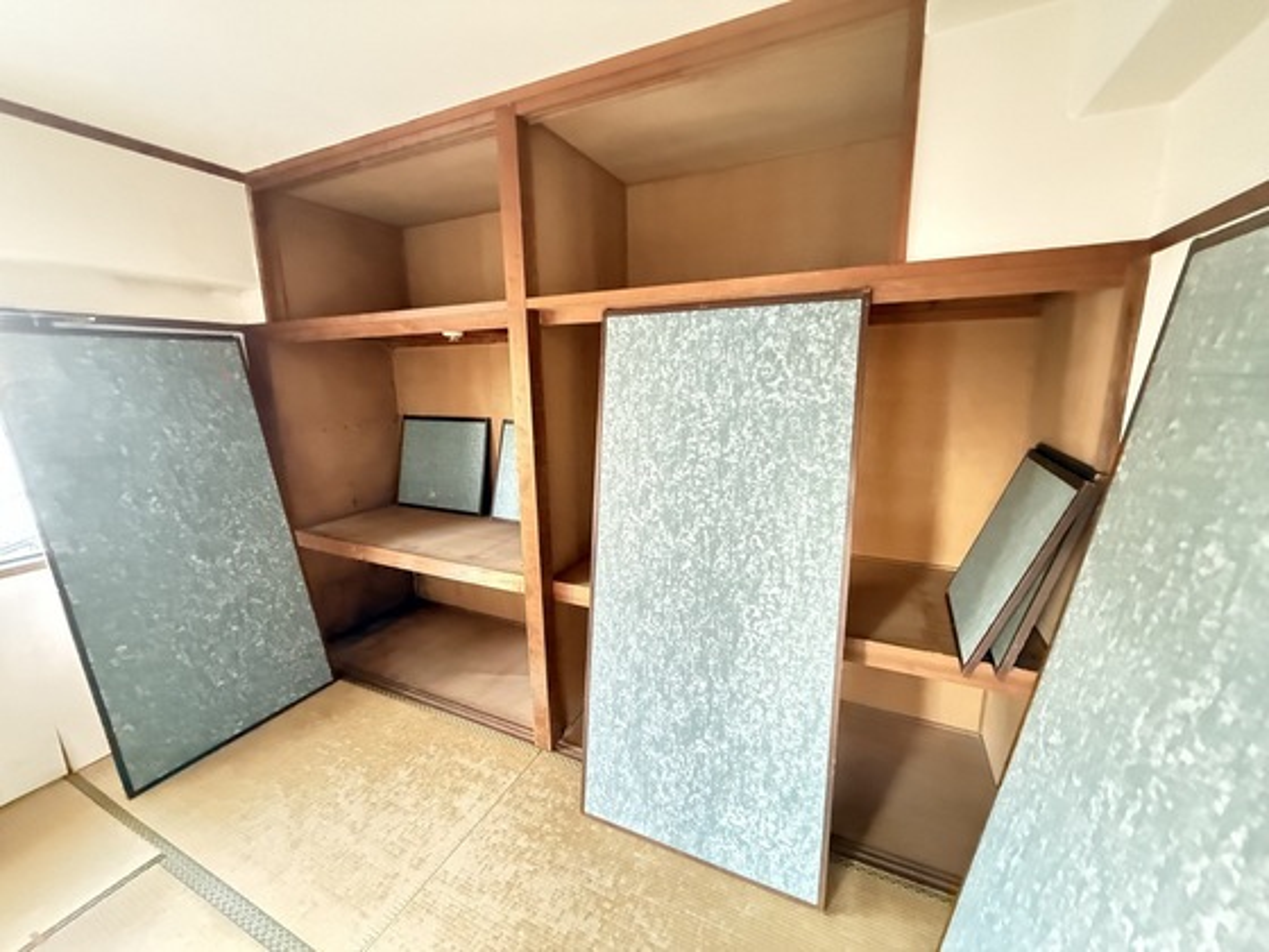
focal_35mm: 14
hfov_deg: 102.1
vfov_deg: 85.7
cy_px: 476
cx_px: 634
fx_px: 513
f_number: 2.2
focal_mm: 2.22
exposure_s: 1/40
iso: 1250
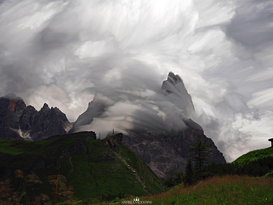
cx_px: 136
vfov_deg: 31.5
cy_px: 102
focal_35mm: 46
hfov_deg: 41.2
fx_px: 363
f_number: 13
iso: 200
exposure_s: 2
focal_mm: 23
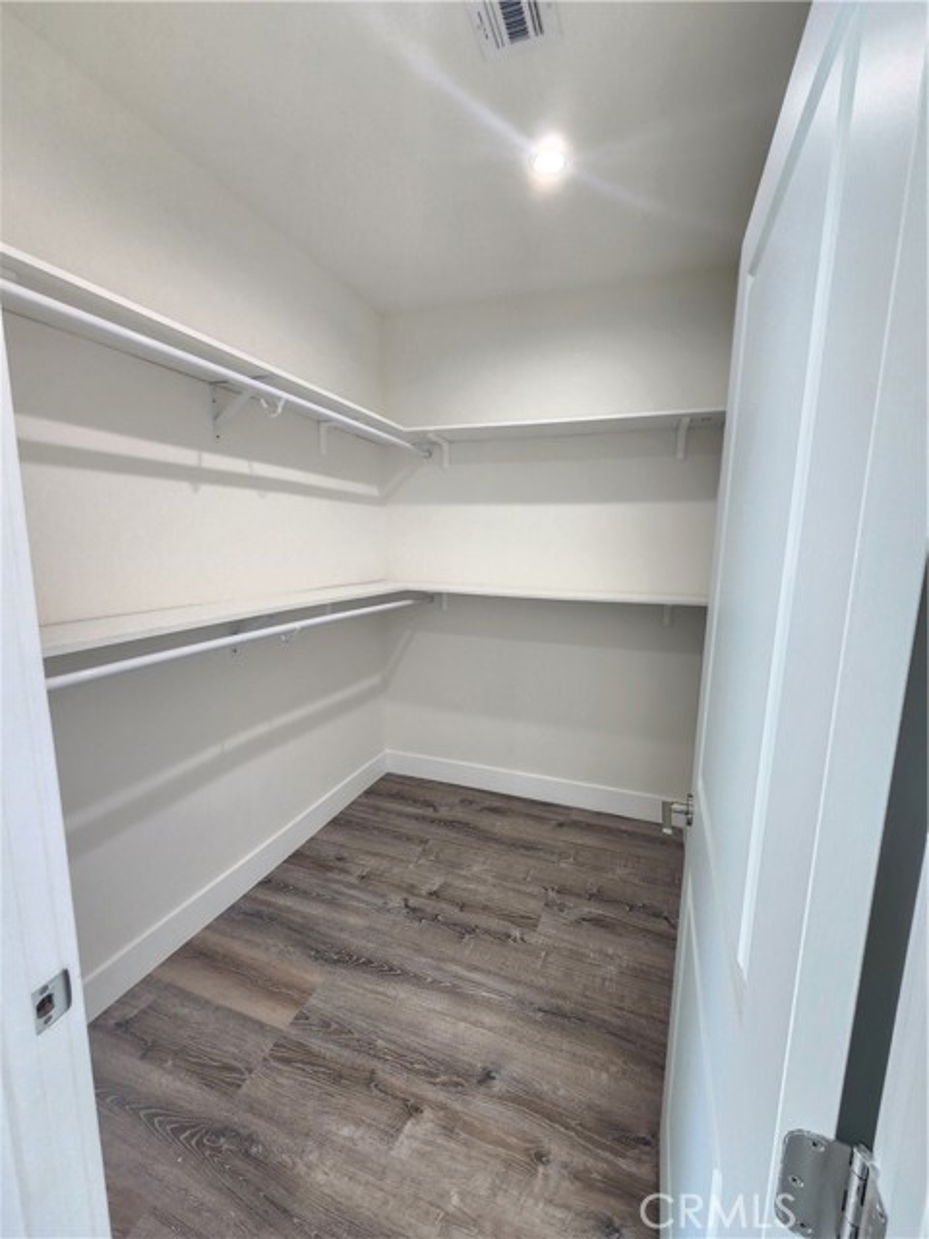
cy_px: 620
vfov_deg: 106.2
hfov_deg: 89.9
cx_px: 464
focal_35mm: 13
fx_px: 465
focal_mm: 2.2
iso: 200
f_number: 2.2
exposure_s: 1/60
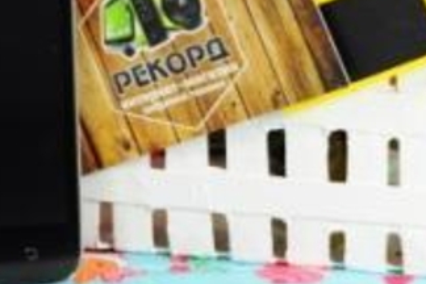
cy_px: 9
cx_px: 95
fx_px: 2189
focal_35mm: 185
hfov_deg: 11.1
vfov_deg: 7.4
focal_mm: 50
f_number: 5
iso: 250
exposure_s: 1/100
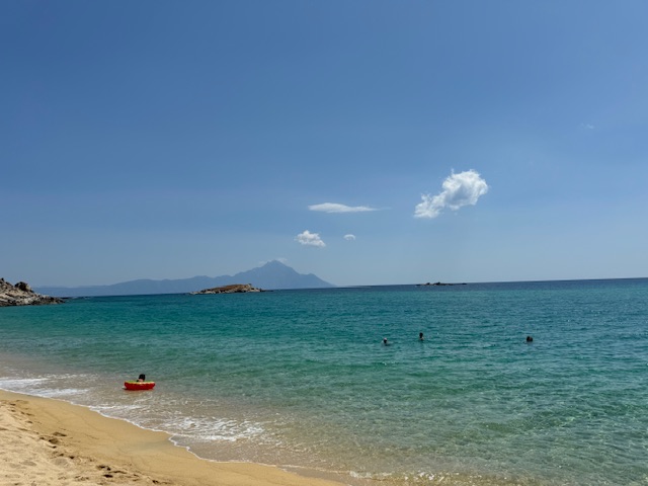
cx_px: 324
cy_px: 243
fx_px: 449
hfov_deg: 71.6
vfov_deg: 56.8
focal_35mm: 24
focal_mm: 6.76
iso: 80
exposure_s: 1/12346
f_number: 1.78
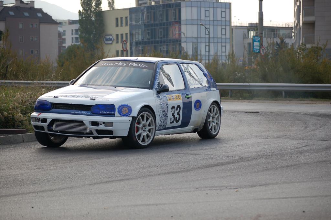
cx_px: 166
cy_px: 110
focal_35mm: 120
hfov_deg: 17.1
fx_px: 1102
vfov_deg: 11.4
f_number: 4.5
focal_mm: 80
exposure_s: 1/1000
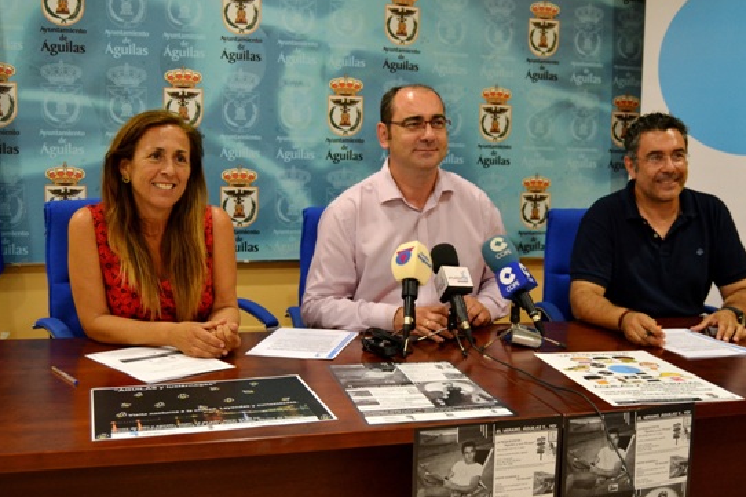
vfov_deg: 34.2
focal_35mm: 39
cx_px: 396
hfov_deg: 49.5
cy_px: 271
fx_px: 808
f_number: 3.5
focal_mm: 22
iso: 1100
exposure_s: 1/60
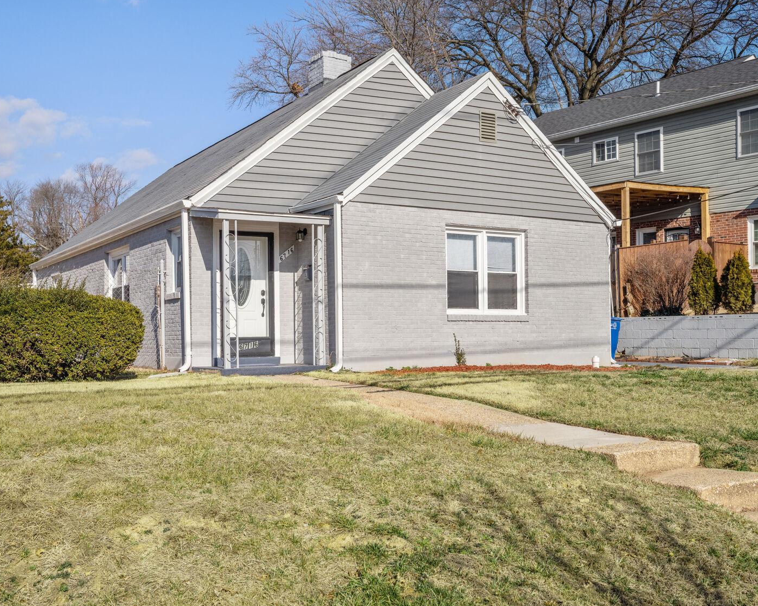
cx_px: 355
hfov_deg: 48.4
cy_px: 297
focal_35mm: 38
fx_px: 843
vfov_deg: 39.6
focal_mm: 32.5
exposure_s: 1/1000
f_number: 8
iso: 200
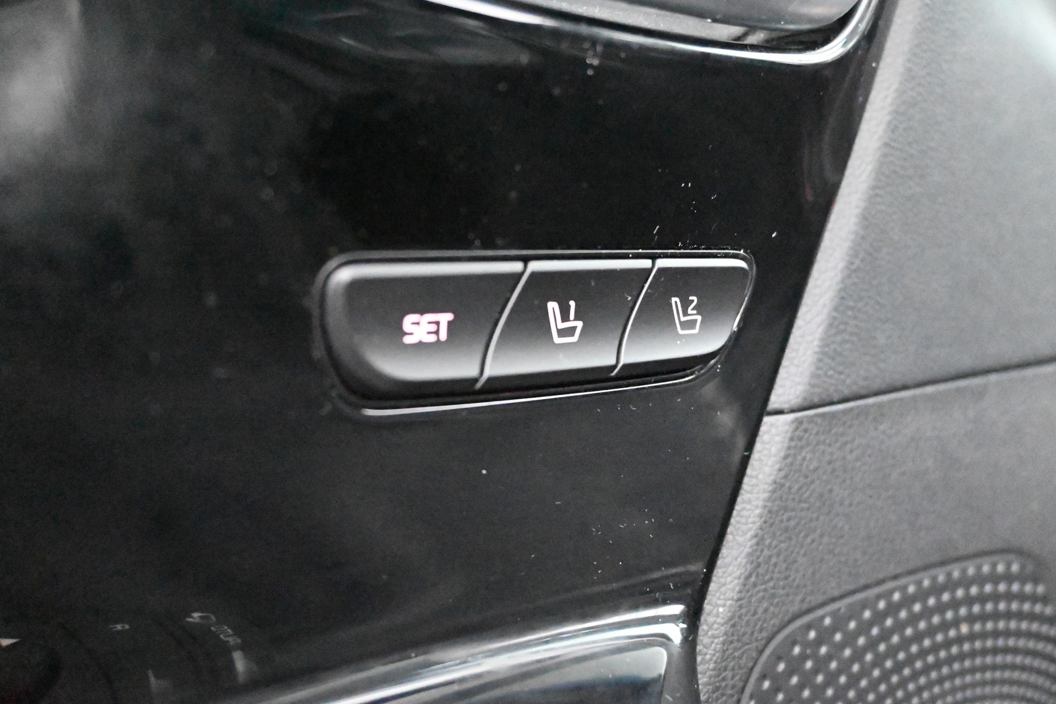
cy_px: 352
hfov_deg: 56.1
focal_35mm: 34
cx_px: 528
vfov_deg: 39.1
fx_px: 990
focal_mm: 22.5
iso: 36000
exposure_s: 1/40
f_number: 4
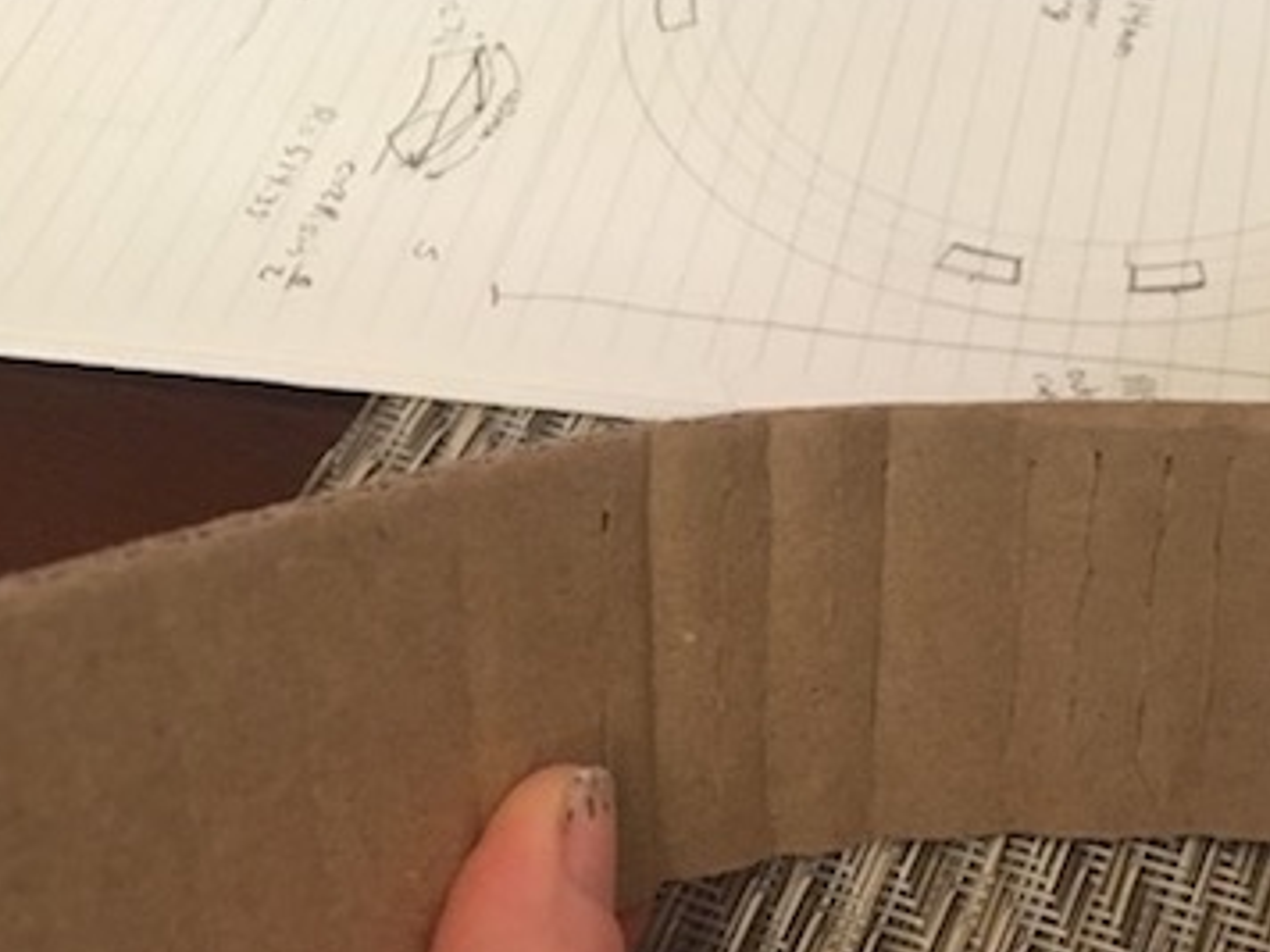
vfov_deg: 26.9
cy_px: 788
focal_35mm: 53
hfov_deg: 35.6
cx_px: 903
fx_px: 1944
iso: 200
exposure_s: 1/15
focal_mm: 4.15
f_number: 2.2
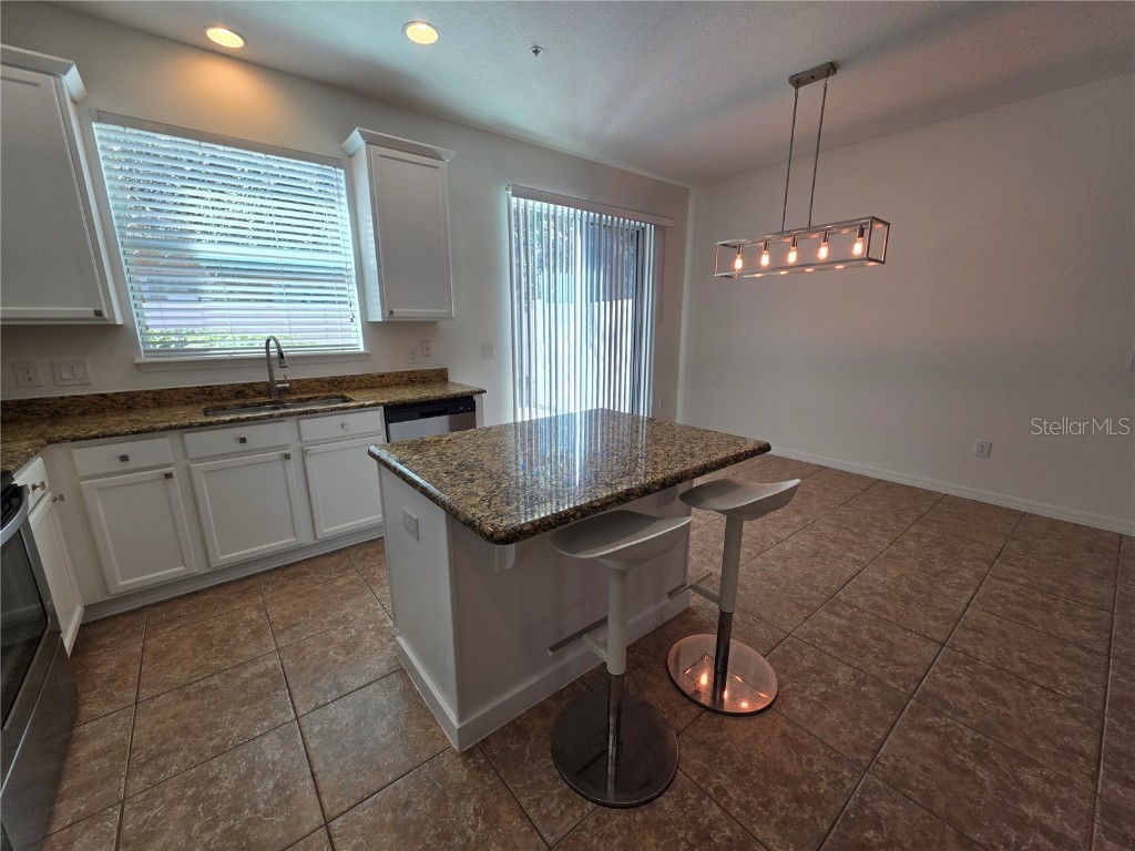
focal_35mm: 13
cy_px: 426
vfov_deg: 89.9
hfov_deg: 106.2
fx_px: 426
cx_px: 568
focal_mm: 2.2
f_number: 1.9
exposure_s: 1/120
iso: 50
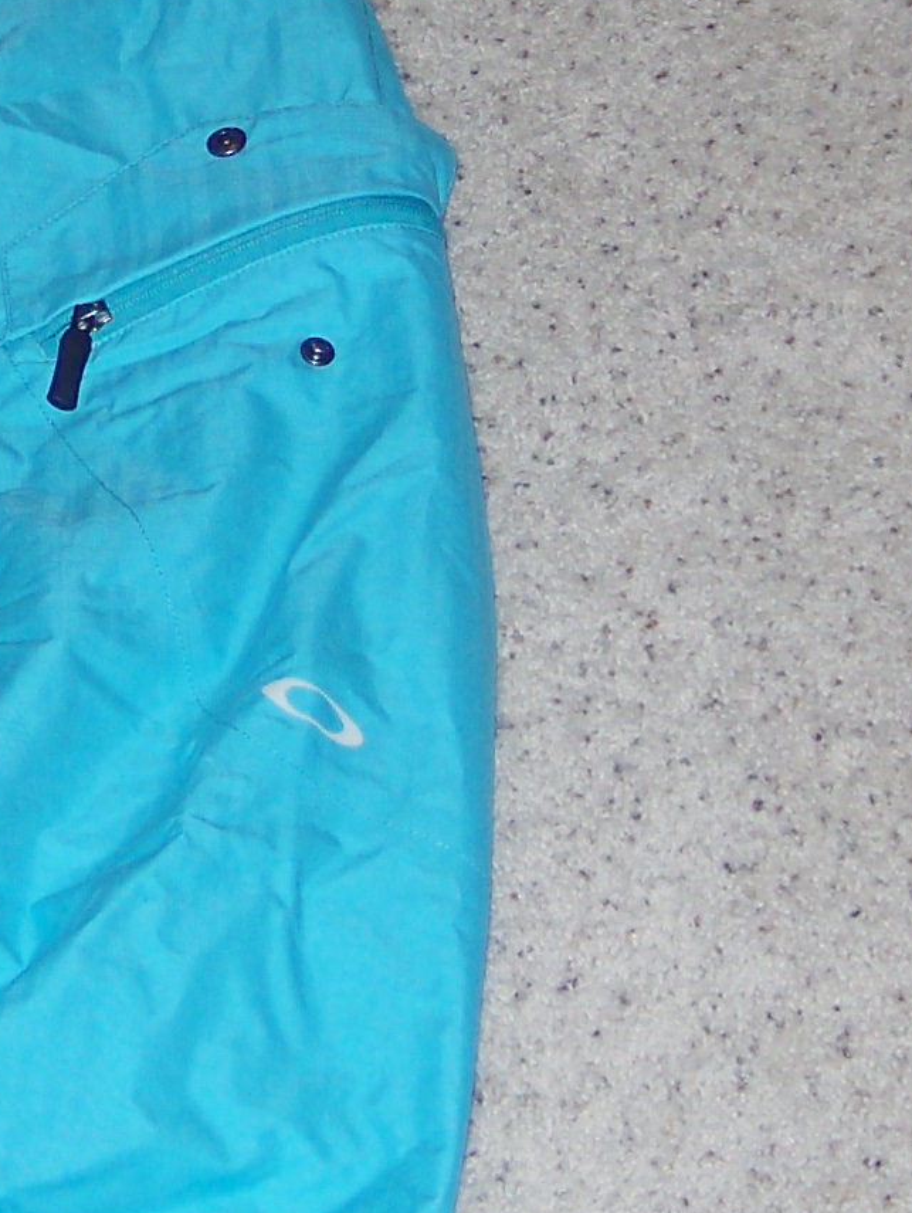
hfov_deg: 10.8
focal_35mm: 135
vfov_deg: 14.4
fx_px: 4734
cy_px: 94
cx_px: -146
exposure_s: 1/60
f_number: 2.8
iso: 100
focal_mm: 7.5
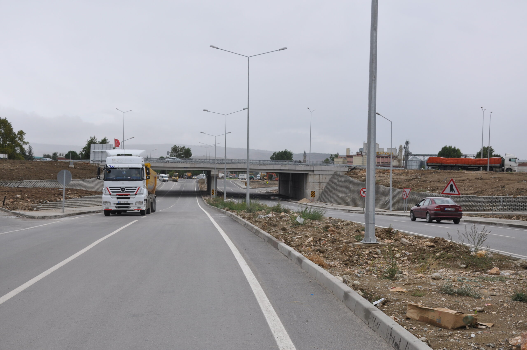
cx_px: 264
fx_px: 658
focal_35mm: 45
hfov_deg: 43.7
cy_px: 175
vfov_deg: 29.8
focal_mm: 30
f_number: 8
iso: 200
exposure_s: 1/250
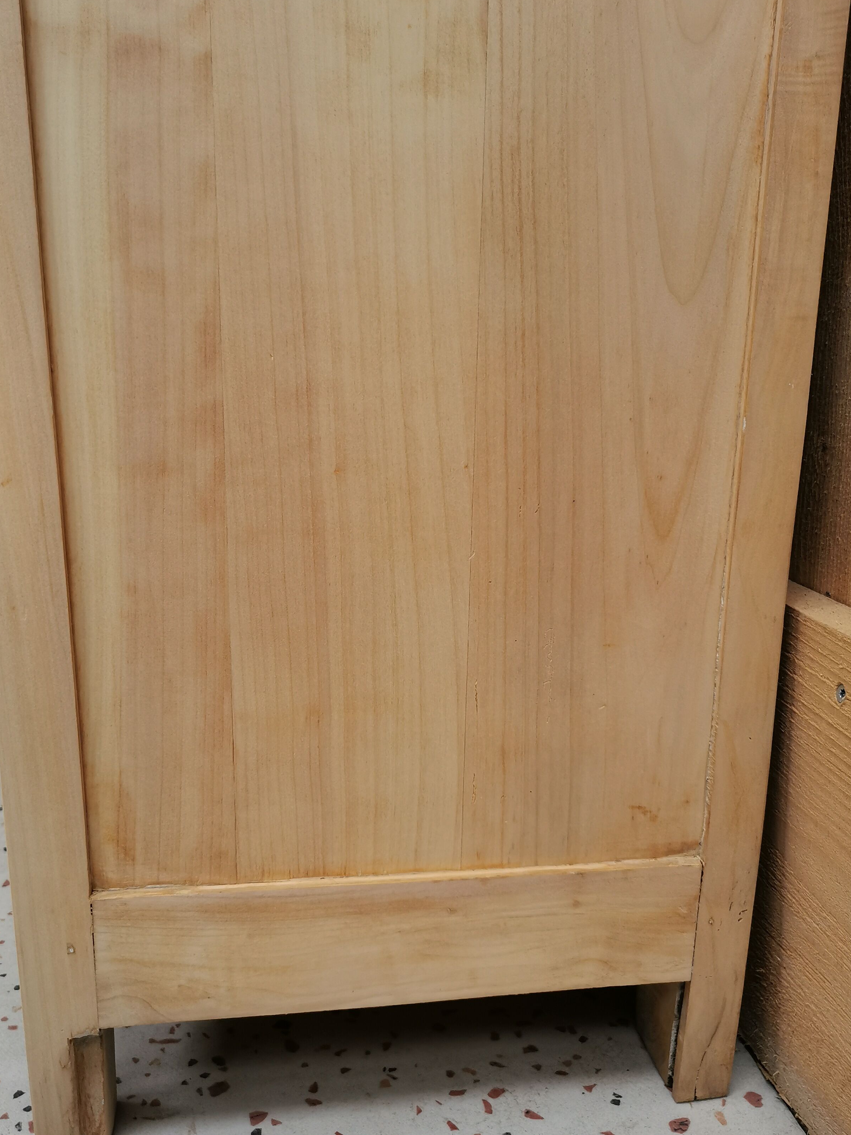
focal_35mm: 33
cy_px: 595
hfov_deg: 42.9
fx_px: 1082
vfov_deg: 55.3
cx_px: 397
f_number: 1.8
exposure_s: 1/100
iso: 80
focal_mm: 5.58
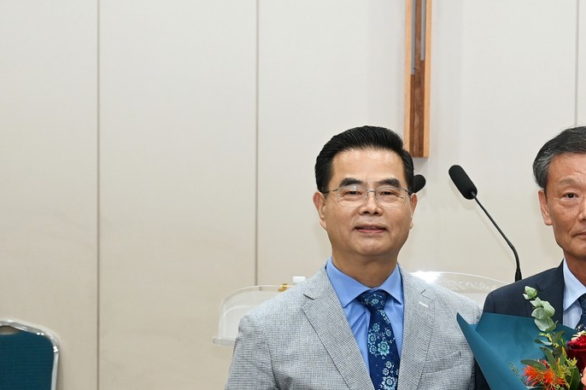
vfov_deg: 13.9
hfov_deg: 20.7
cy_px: 324
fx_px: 1594
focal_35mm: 98
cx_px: 448
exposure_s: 1/60
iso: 800
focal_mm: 35
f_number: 5.3
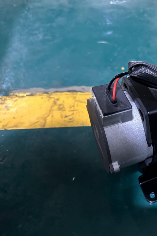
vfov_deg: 55.8
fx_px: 222
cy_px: 119
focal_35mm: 34
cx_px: 153
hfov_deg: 35.6
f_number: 1.78
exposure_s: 1/25
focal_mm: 6.86
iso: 1600
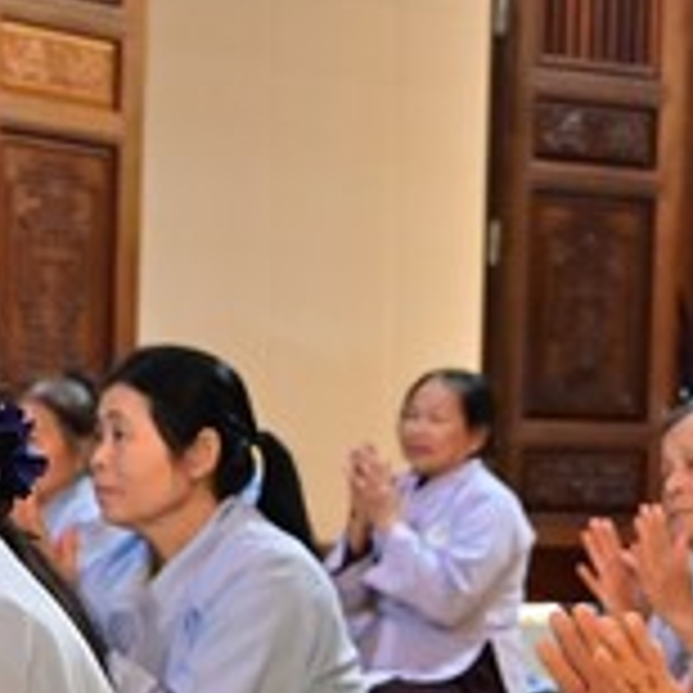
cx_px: 184
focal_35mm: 115
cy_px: 554
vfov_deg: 15.1
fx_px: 2605
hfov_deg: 15.1
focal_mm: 32
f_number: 4.5
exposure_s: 1/100
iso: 3200
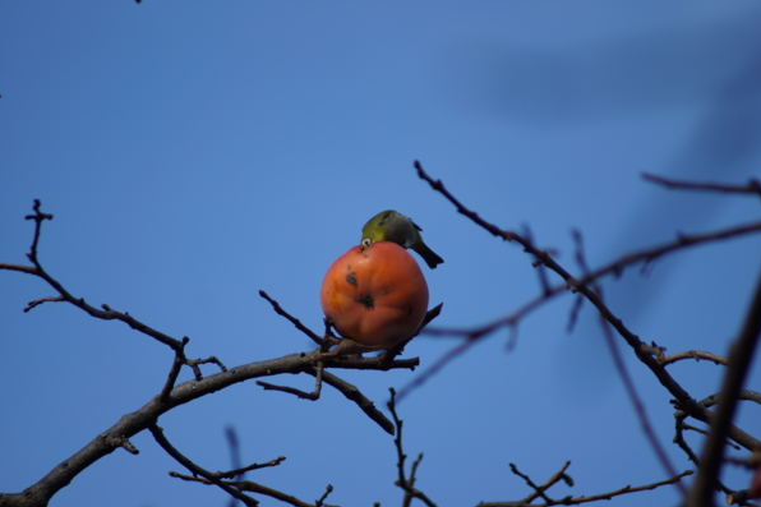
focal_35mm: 302
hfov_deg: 6.8
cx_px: 382
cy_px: 253
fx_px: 6382
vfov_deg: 4.5
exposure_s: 1/640
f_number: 4.5
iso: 100
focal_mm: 200
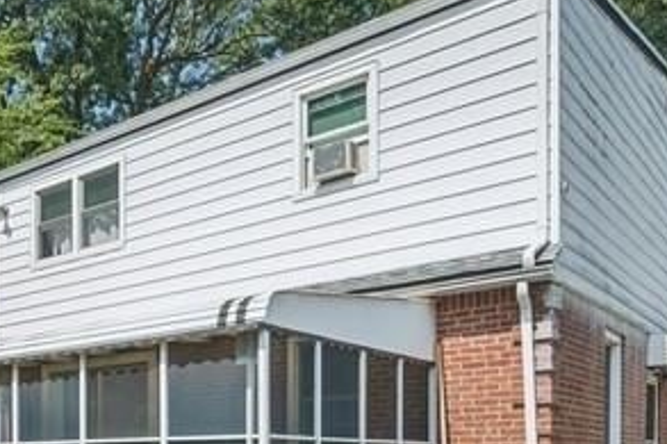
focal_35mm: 43
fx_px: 796
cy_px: 464
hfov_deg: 41.3
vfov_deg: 28.8
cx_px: 48
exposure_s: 1/100
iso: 100
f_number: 11
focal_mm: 14
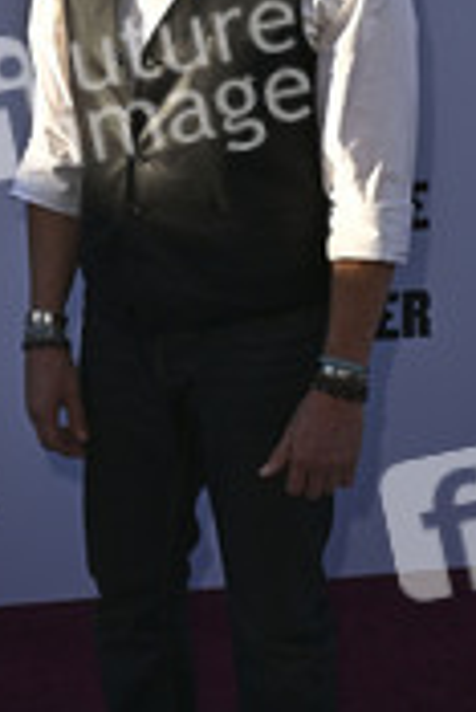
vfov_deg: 19.4
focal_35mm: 105
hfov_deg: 13.1
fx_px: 2078
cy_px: 301
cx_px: 220
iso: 400
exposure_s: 1/400
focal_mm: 46
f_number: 10
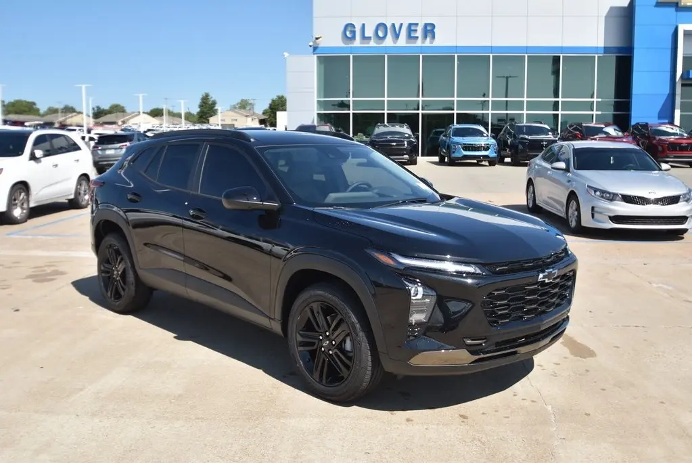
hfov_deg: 53.1
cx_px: 346
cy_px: 232
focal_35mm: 36
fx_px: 693
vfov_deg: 36.9
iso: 100
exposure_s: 1/640
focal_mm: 24
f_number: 4.5
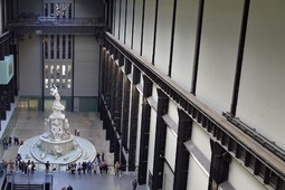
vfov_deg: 24.1
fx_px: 443
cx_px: 51
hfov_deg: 34.4
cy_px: 121
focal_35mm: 56
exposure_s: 1/40
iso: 800
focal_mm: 34
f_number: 7.1
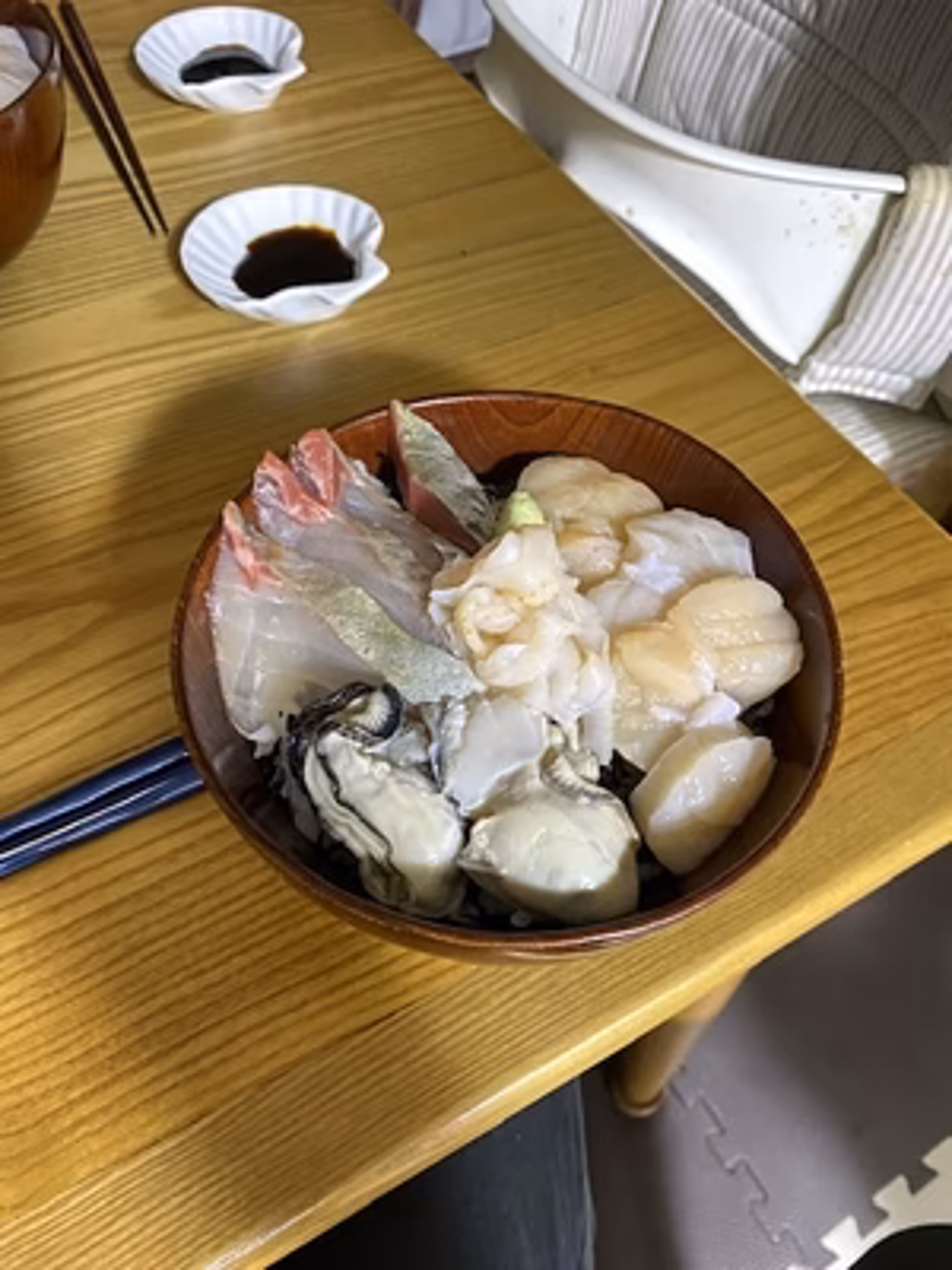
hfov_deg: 53.1
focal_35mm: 26
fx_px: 953
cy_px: 635
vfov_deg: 67.3
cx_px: 476
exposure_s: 1/8
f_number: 1.8
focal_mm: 4.25
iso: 500
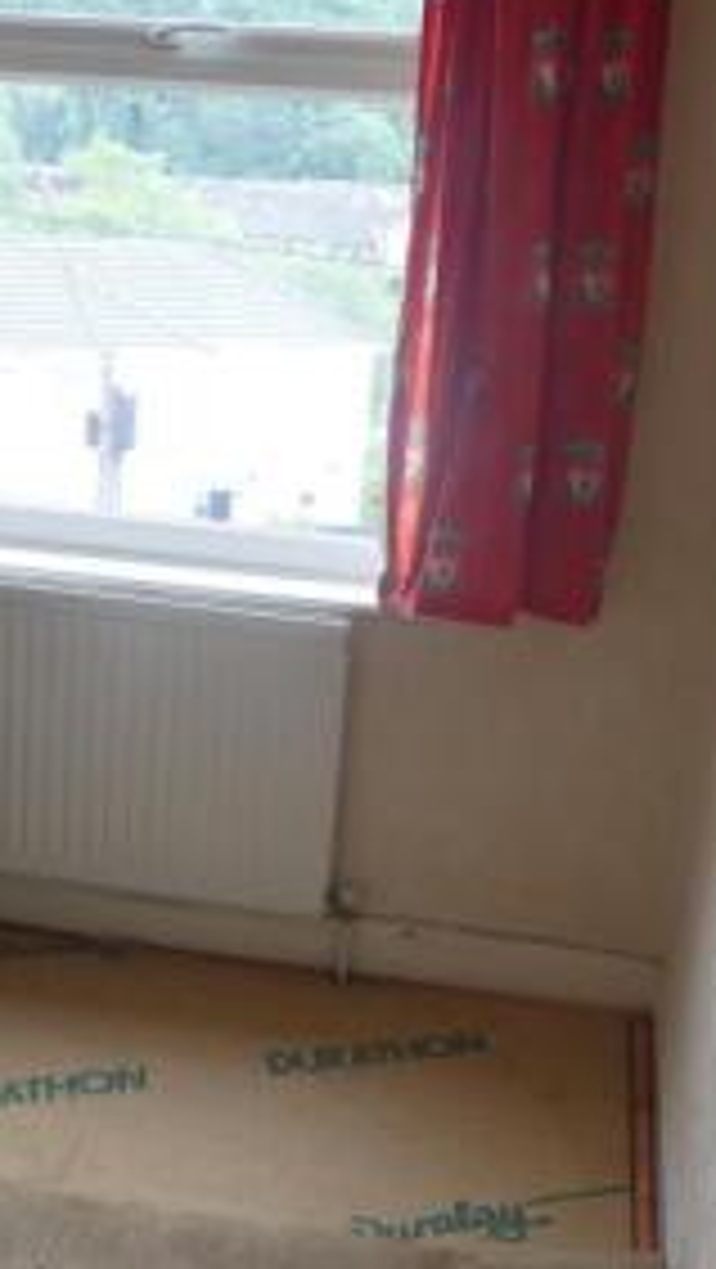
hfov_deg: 26.5
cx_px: 295
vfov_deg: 45.4
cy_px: 637
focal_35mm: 45
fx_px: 1516
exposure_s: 1/60
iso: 80
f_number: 2.8
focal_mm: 3.6
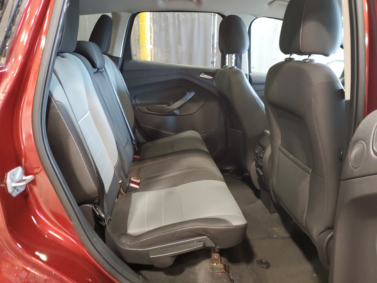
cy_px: 142
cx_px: 188
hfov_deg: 67.3
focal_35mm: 26
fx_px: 283
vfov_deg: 53.1
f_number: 1.5
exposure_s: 1/15
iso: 295
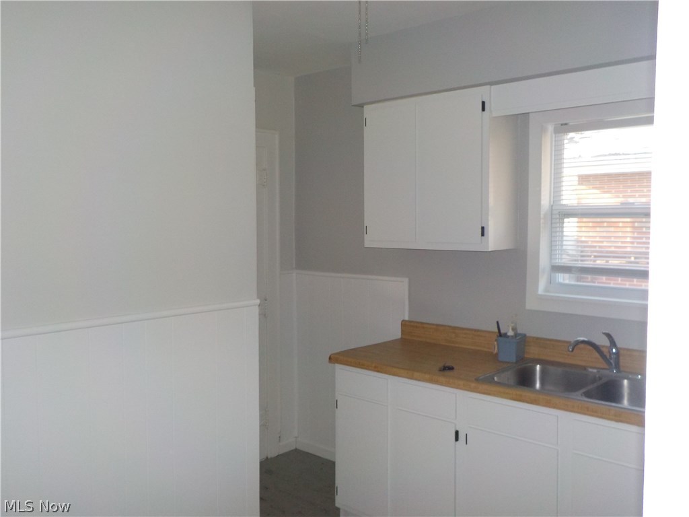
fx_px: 597
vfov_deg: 46.8
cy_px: 258
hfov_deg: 60.0
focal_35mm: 30
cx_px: 344
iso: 200
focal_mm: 4.1
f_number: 3.3
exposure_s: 1/30
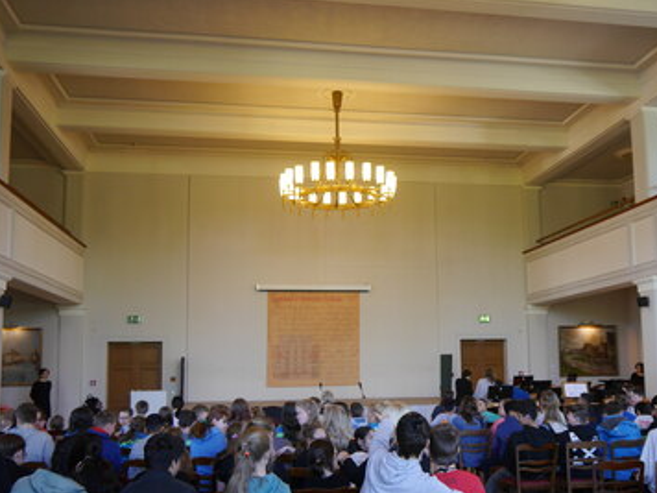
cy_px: 303
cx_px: 368
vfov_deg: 40.5
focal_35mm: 35
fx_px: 664
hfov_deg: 52.5
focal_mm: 14
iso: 640
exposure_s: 1/60
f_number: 3.5
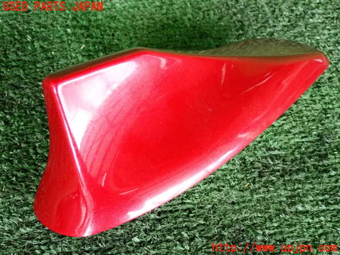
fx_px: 864
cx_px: 170
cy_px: 128
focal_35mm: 88
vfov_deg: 16.8
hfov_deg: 22.3
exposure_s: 1/125
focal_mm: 15.66
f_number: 4.5
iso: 1250
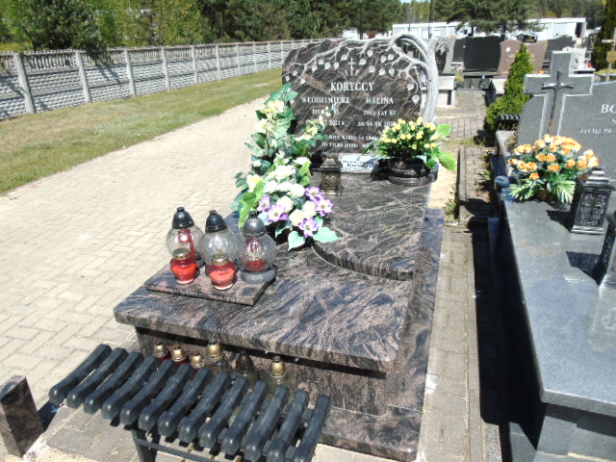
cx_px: 308
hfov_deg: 69.4
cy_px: 231
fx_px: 445
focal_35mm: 25
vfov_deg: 54.9
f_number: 3.4
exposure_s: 1/1000
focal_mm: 4.4
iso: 80
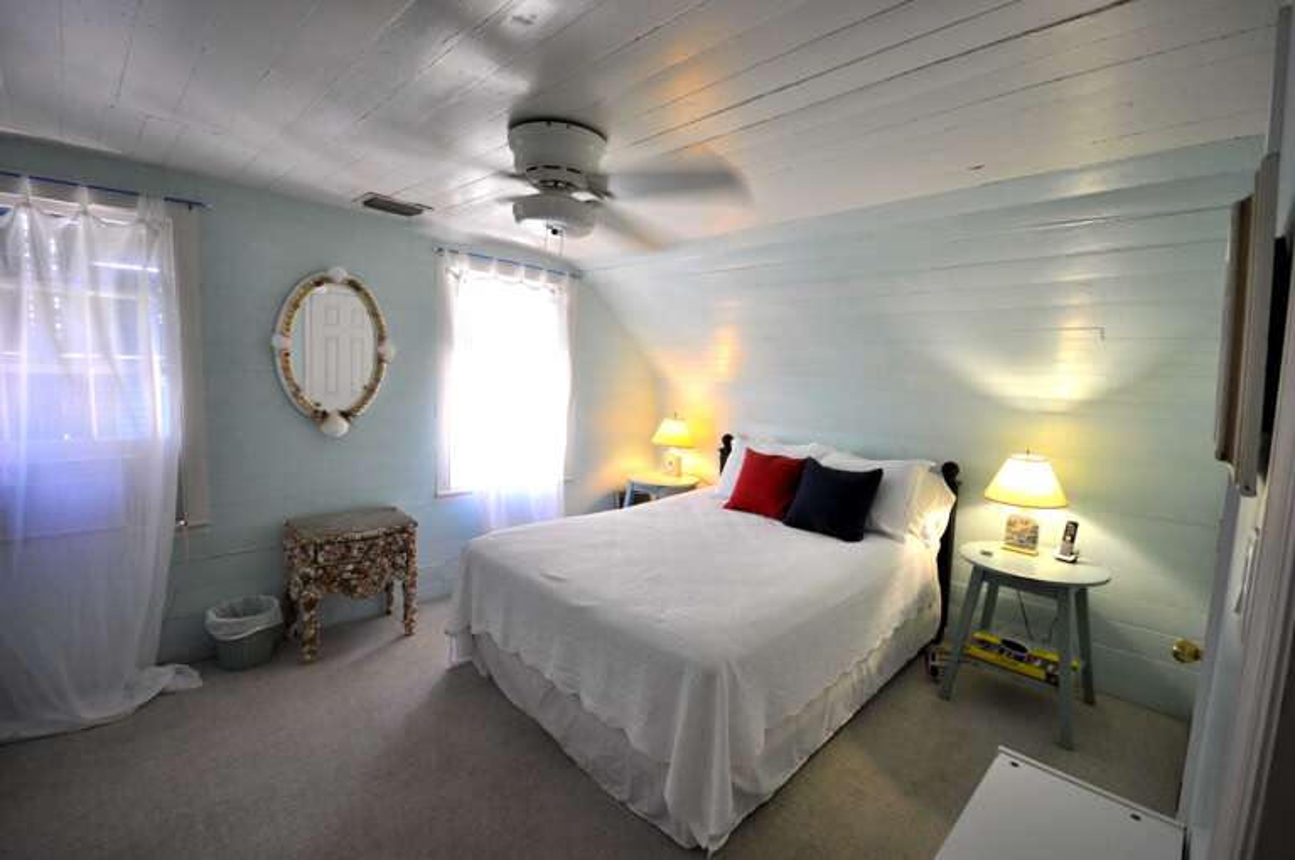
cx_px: 648
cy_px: 430
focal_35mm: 15
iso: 400
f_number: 4
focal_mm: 10
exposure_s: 1/25
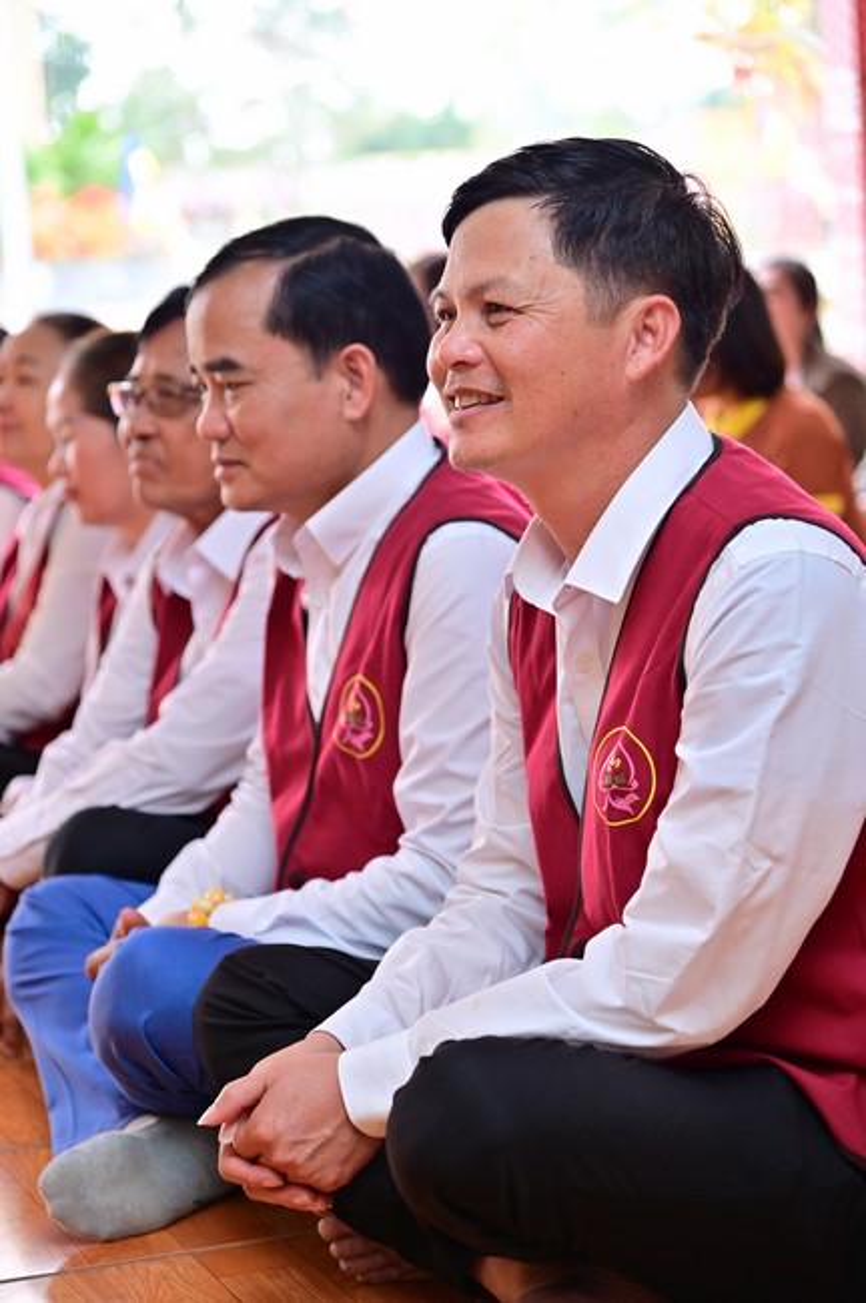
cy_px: 652
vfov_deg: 23.7
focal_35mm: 86
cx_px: 433
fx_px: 3110
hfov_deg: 15.9
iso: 1000
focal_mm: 86
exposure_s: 1/125
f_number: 4.5
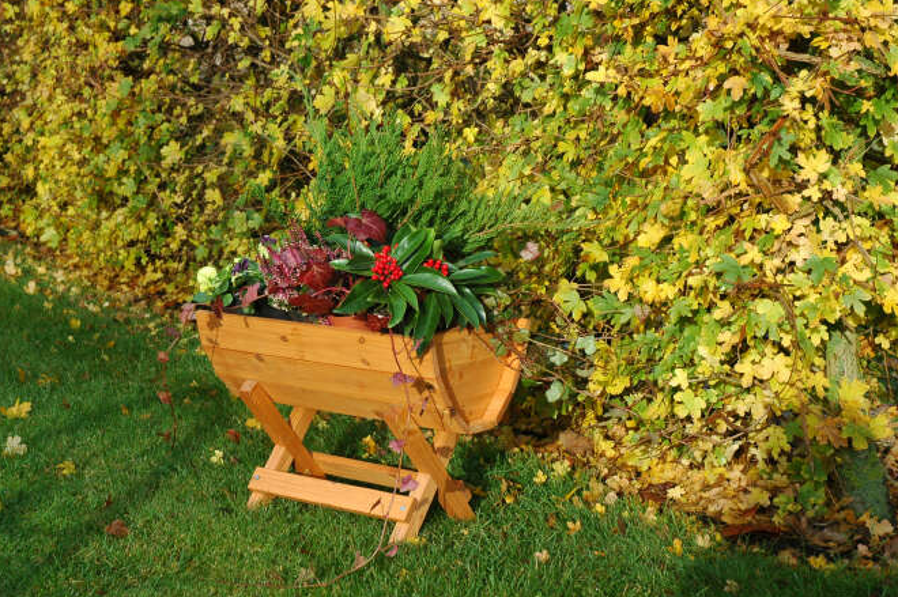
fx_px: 1795
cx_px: 422
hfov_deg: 28.1
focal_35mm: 72
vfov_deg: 18.9
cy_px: 305
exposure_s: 1/200
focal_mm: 44
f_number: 8
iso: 200
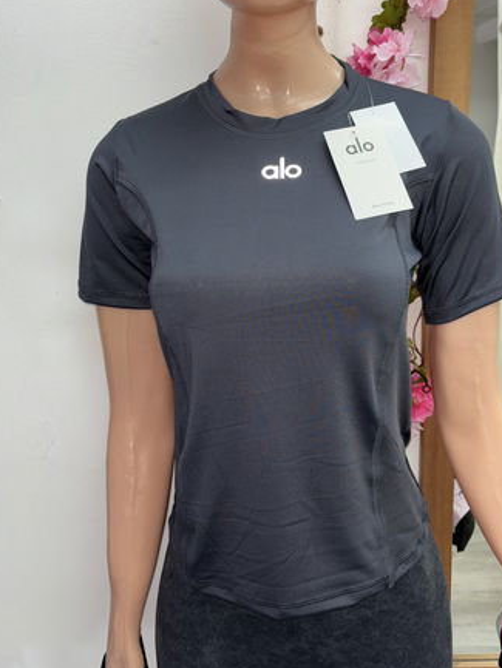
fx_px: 618
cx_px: 273
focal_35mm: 32
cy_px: 295
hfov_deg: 44.1
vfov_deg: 56.7
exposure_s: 1/35
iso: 32
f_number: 1.6
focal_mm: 5.96
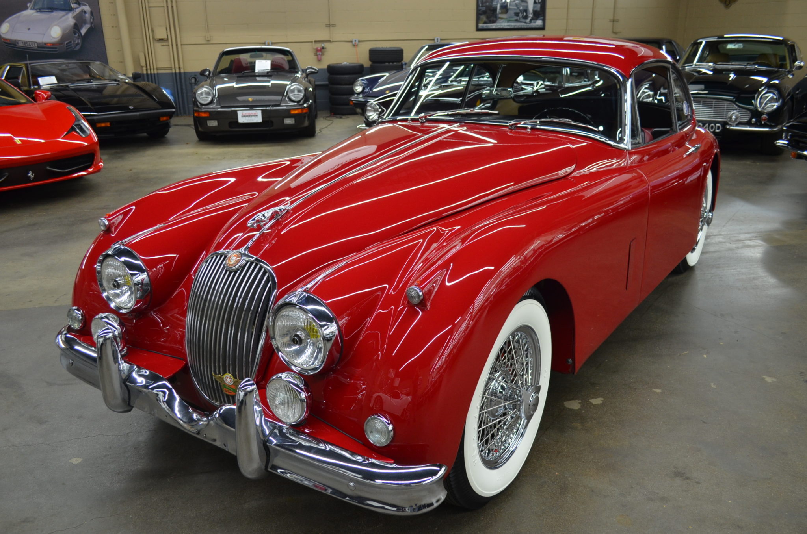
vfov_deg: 43.4
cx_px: 404
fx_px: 671
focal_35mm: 30
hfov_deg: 62.0
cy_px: 267
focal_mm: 20
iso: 640
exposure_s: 1/60
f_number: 4
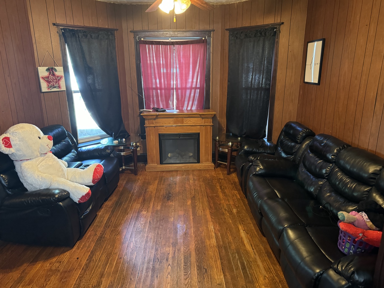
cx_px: 192
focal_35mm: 24
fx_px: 266
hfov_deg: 71.6
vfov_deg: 56.8
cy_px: 144
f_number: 1.78
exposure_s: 1/40
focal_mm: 6.76
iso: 800
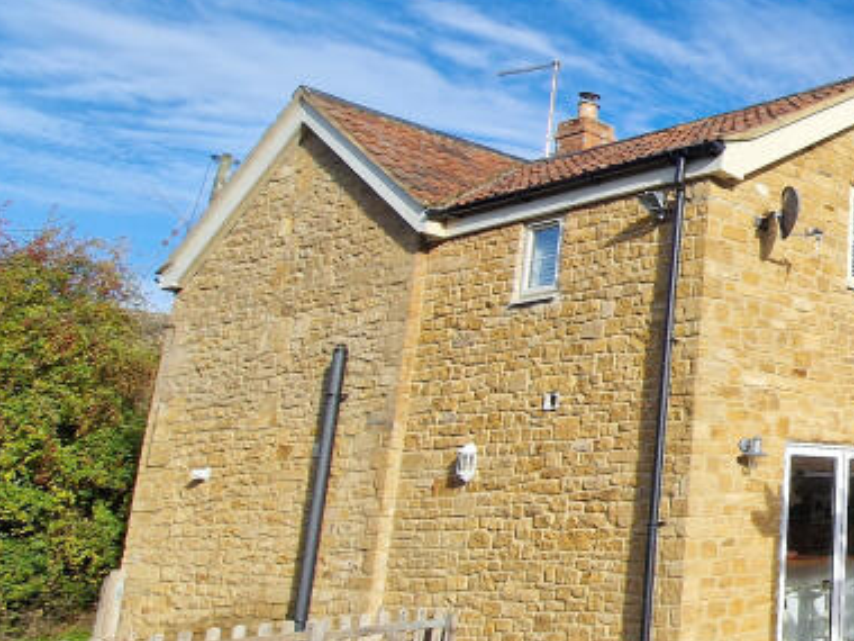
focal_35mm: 35
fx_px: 863
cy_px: 308
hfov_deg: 35.2
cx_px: 1121
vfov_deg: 40.7
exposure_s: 1/1596
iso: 50
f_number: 2.2
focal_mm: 2.2
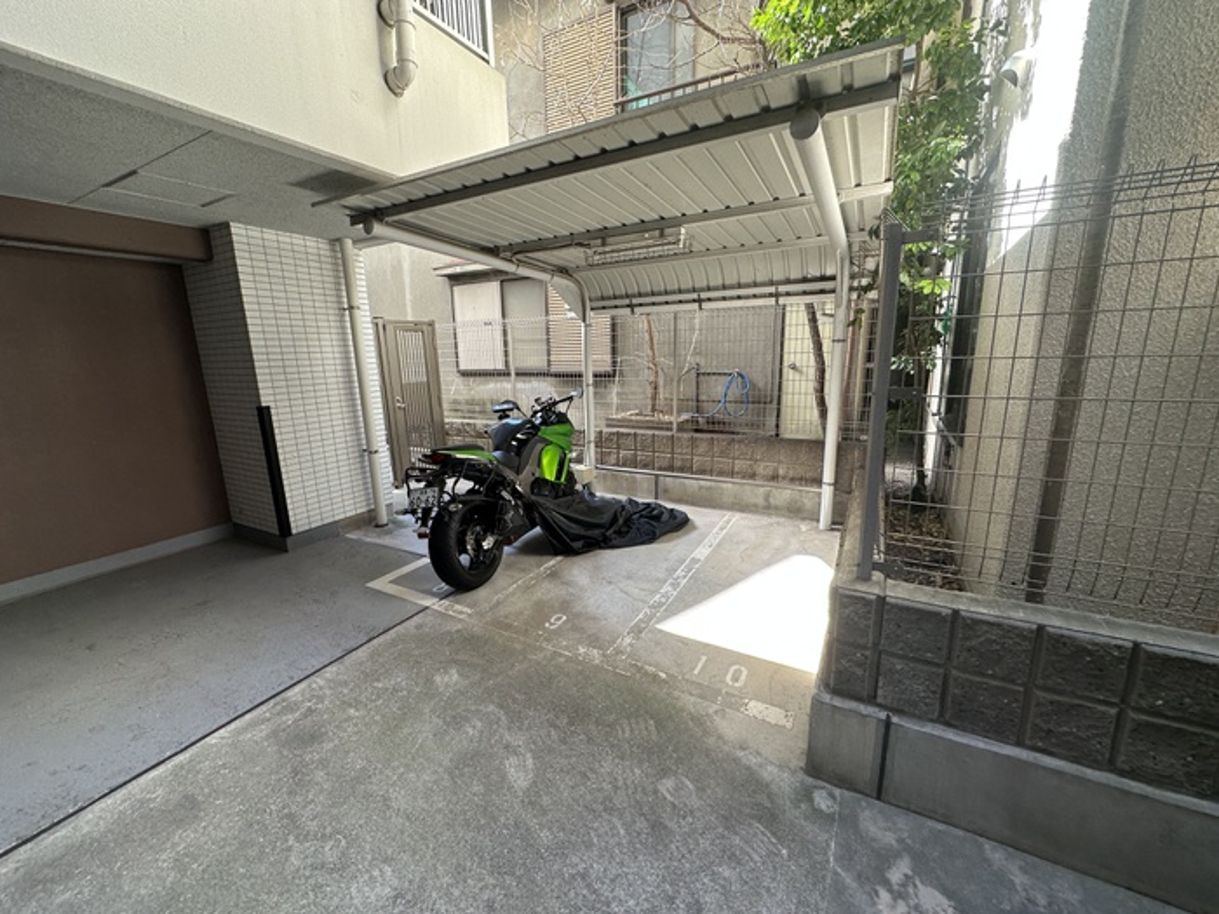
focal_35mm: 14
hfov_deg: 102.1
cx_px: 610
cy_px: 457
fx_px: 493
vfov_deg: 85.7
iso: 64
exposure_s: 1/99
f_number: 2.2
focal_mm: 2.22
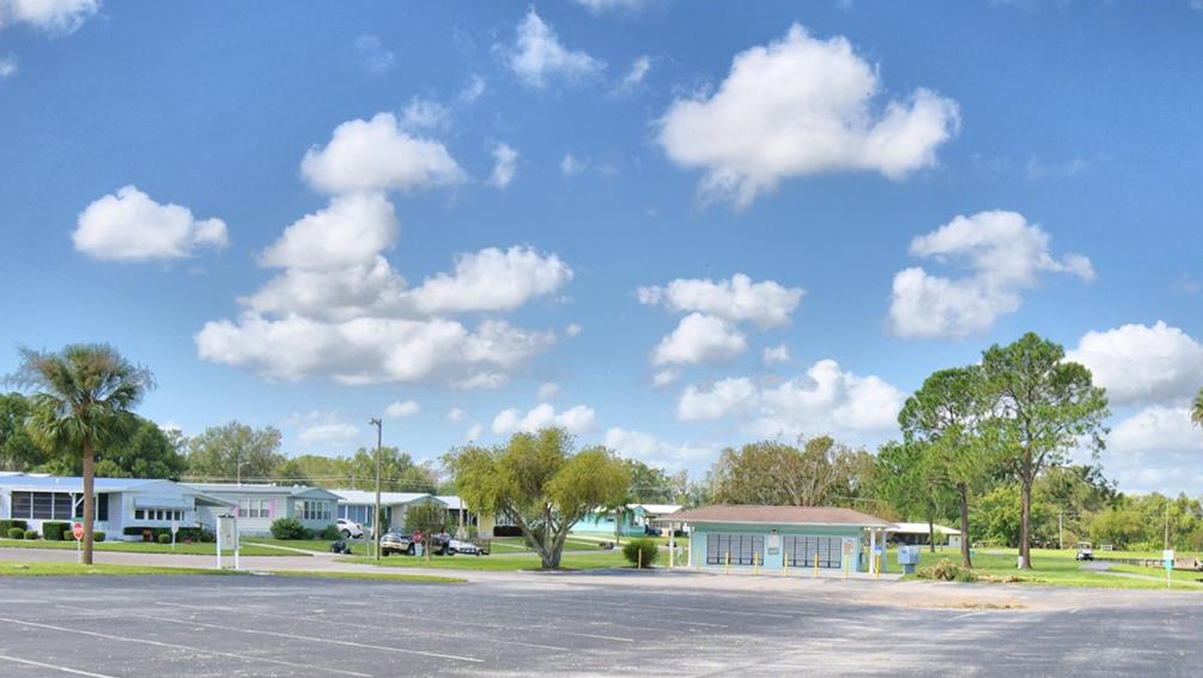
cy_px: 571
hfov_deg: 41.0
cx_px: 766
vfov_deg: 23.5
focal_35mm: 50
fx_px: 1595
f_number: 5.6
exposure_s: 1/1000
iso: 100
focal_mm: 20
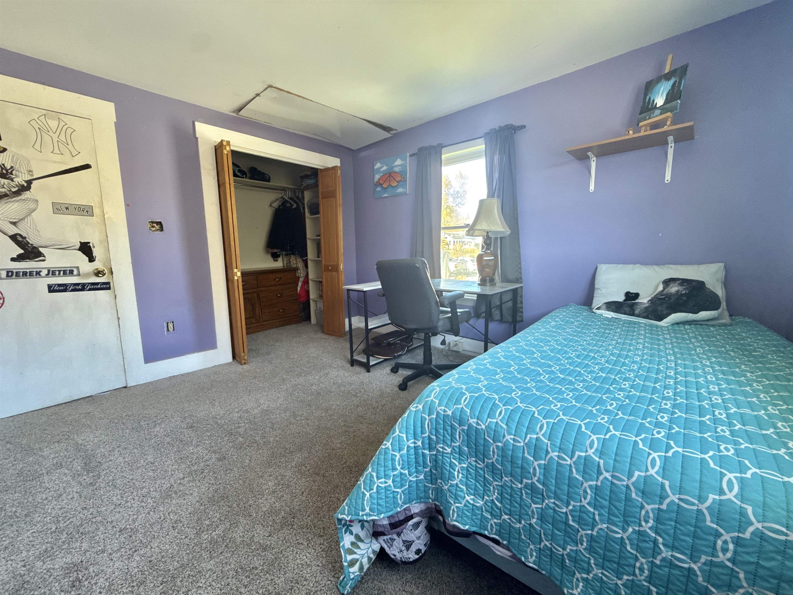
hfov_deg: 102.1
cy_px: 298
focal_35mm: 14
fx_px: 321
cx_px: 396
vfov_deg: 85.7
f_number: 2.2
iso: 400
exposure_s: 1/88
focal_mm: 2.22
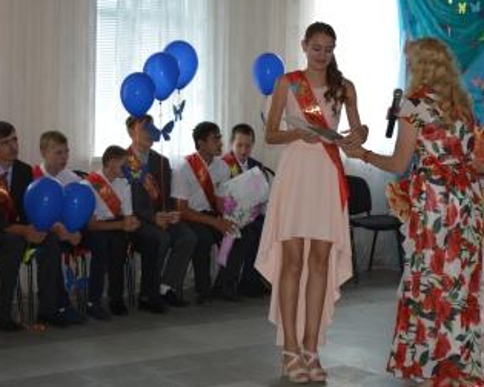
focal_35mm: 84
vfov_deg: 18.3
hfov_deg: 22.6
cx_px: 323
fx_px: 1203
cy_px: 180
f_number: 5
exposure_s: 1/30
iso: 280
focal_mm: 42
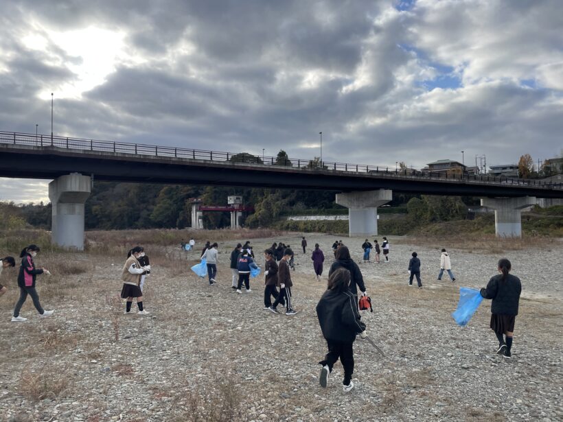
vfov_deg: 53.1
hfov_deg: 67.3
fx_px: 423
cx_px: 282
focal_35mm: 26
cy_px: 211
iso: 32
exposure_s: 1/1984
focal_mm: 4.2
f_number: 1.6
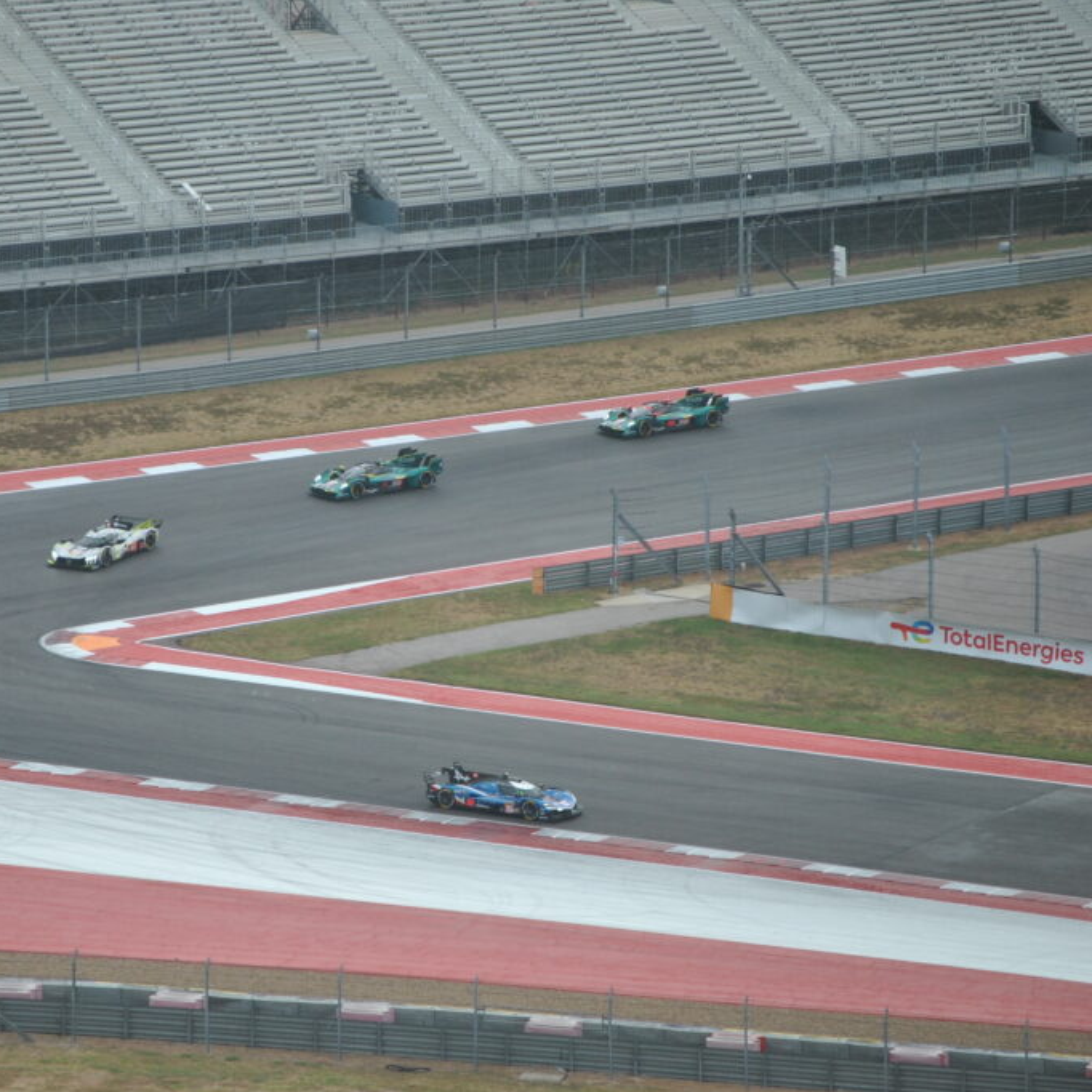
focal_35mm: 278
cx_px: 376
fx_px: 9909
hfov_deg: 6.3
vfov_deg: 6.3
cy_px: 545
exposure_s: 1/500
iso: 250
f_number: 5
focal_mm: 145
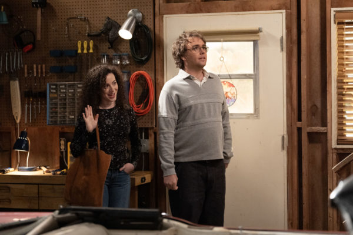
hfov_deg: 21.0
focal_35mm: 97
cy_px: 118
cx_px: 176
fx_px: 951
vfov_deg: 14.1
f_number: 2.8
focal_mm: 97
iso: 8000
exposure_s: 1/320
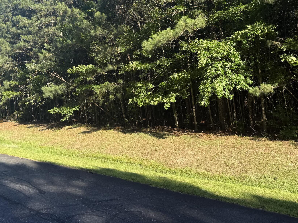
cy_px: 58
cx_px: 100
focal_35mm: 44
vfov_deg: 32.3
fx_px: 379
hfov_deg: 42.4
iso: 80
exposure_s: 1/1585
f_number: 1.78
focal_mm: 6.76
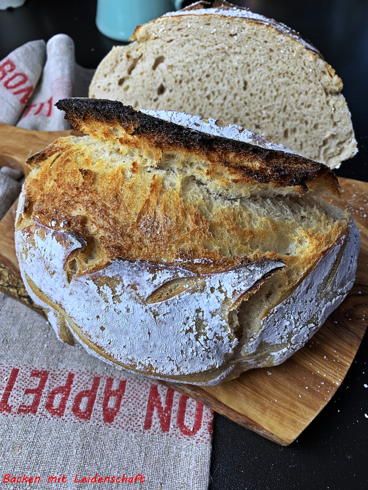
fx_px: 369
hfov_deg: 53.1
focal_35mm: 26
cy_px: 245
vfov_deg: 67.3
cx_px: 184
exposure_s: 1/100
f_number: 1.8
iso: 40
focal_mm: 4.25
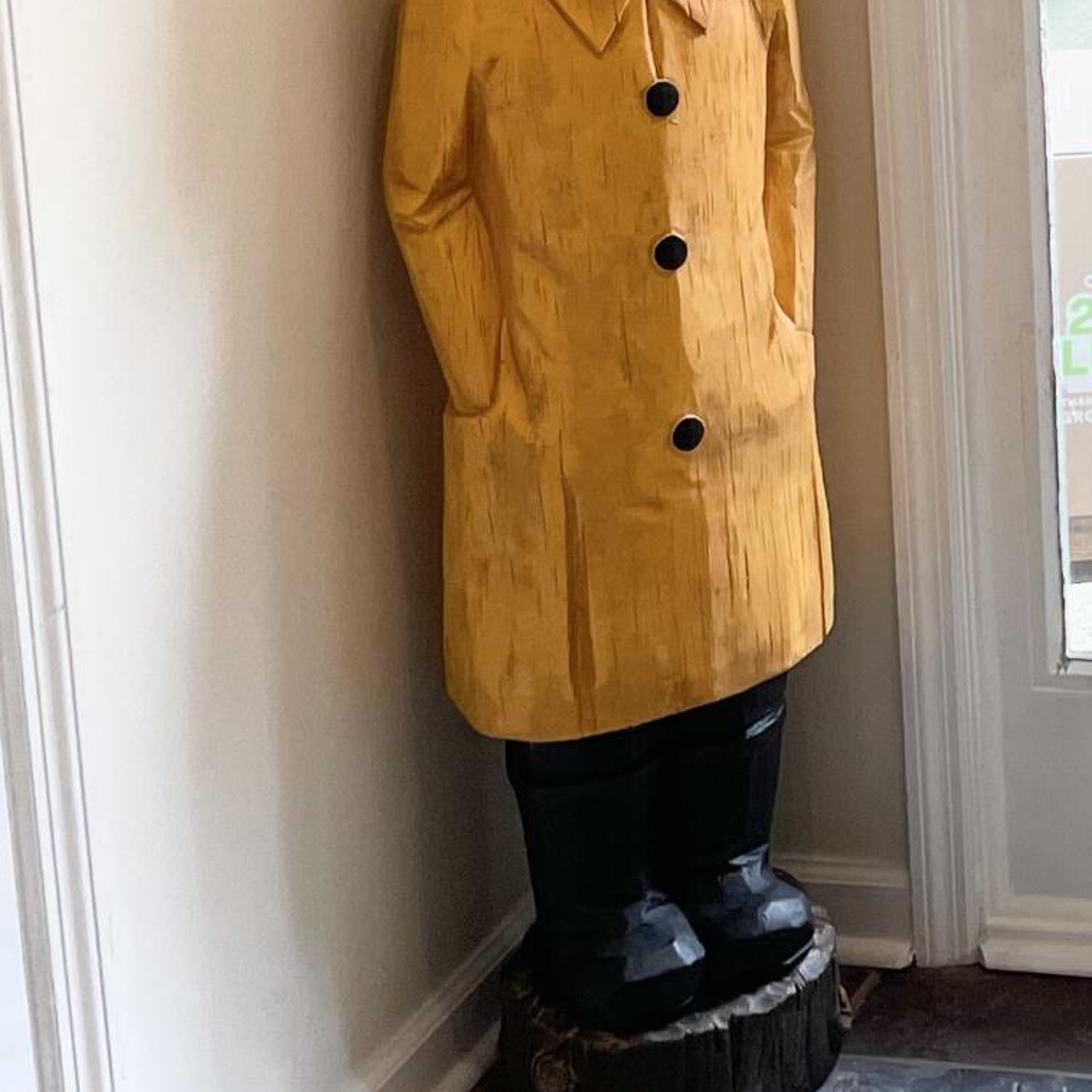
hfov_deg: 17.1
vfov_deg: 17.9
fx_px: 3248
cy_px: -313
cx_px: 1691
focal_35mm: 91
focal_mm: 4.2
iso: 100
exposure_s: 1/120
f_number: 1.6
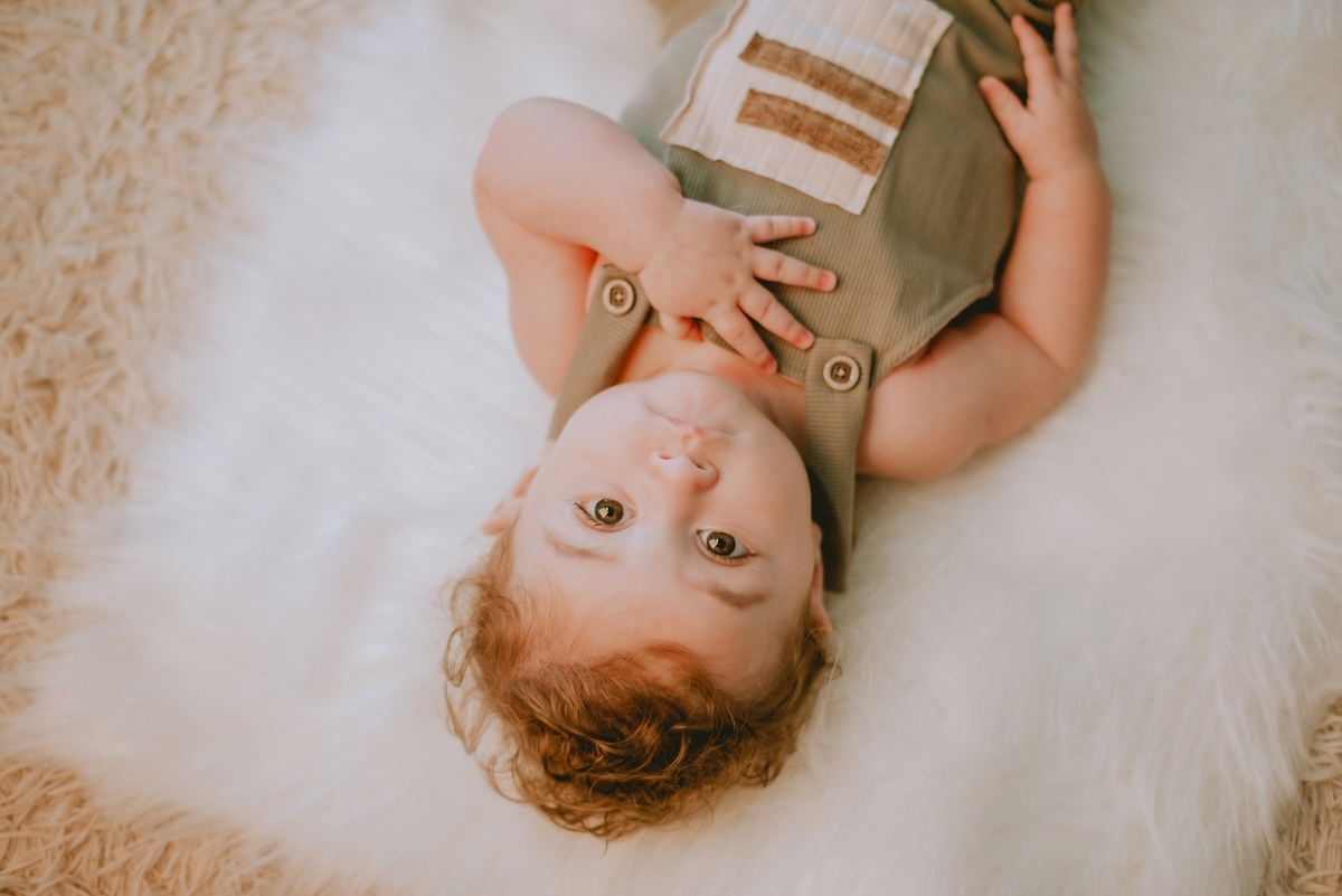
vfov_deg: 27.0
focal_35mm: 50
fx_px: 1864
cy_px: 448
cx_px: 671
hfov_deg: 39.6
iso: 640
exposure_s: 1/160
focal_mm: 50
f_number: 2.2
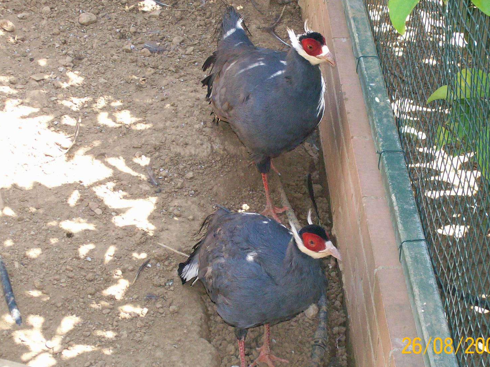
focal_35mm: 95
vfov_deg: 15.5
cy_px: 194
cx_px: 266
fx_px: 1344
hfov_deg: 20.7
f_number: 4.3
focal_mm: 14.3
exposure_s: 1/109
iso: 140
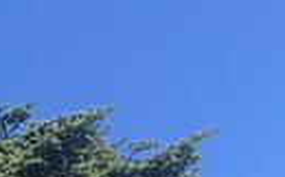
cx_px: -368
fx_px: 1063
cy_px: 437
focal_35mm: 137
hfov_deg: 12.5
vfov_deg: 8.6
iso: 20
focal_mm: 3.99
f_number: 1.8
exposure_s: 1/785
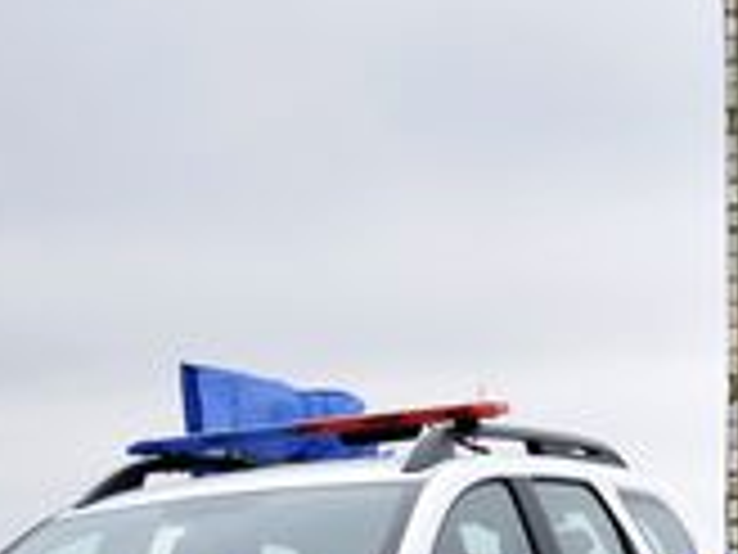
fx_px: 4908
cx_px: 1296
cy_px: 883
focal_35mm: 230
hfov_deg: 8.3
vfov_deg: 6.4
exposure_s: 1/400
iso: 400
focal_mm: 35
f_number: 5
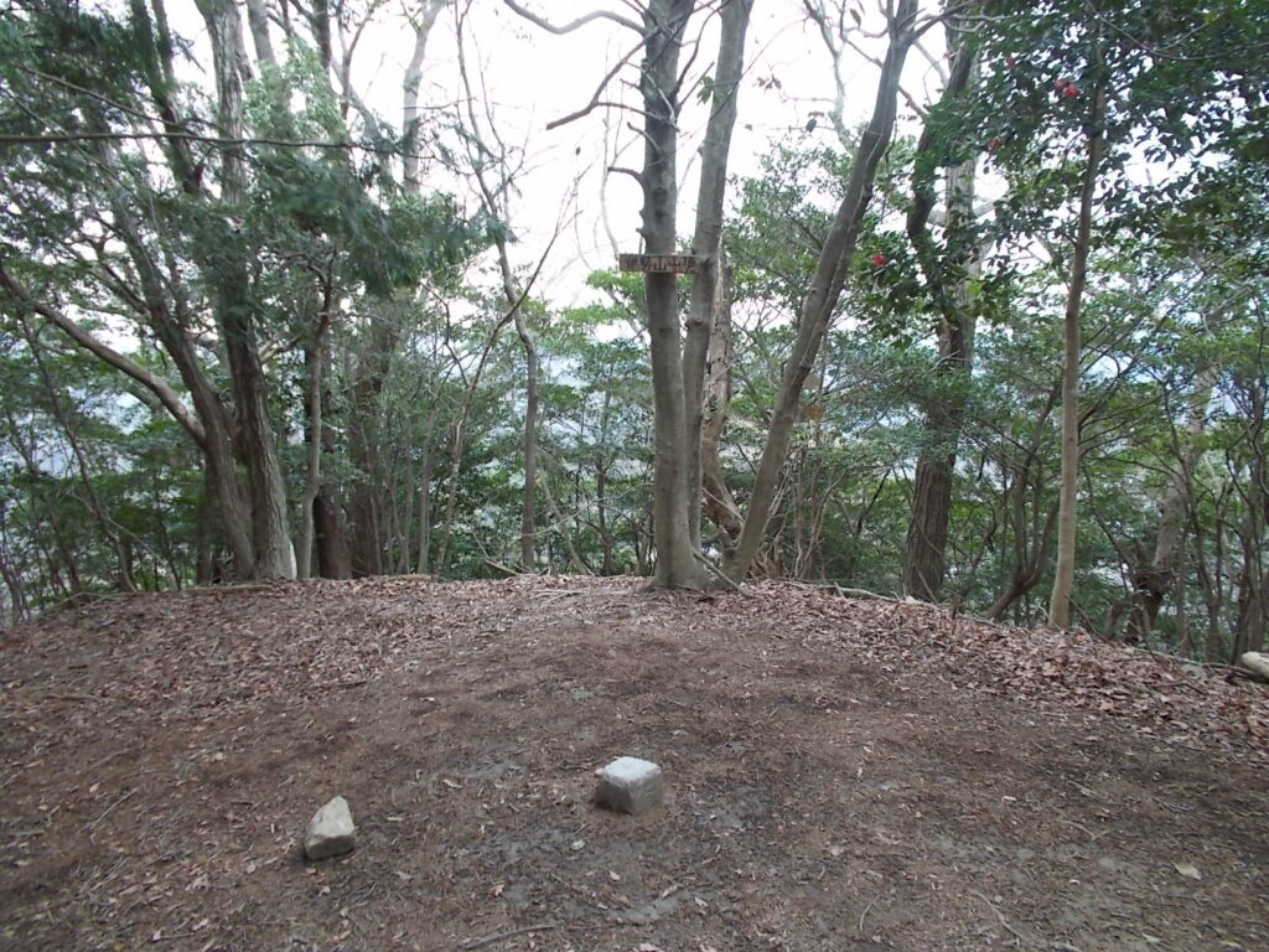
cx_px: 634
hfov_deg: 67.3
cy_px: 476
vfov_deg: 53.1
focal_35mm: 26
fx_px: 953
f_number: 3.2
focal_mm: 4.6
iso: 80
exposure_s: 1/60
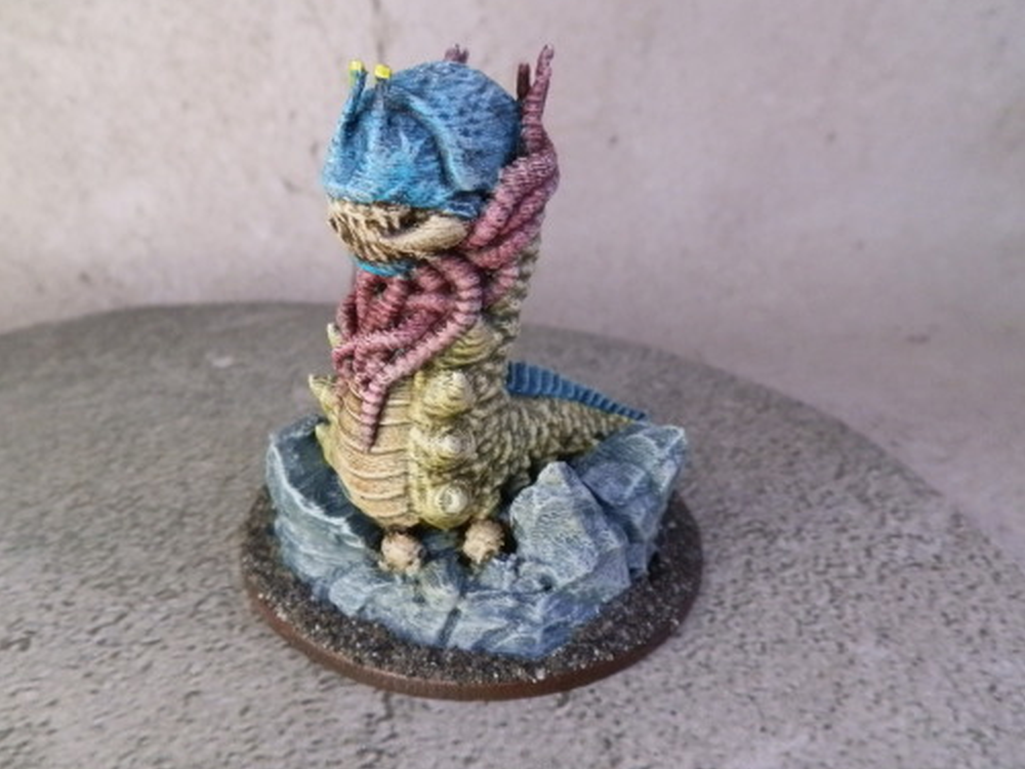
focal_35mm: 30
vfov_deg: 46.8
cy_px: 383
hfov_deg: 59.9
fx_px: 888
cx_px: 480
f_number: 3.1
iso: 400
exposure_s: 1/100
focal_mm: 5
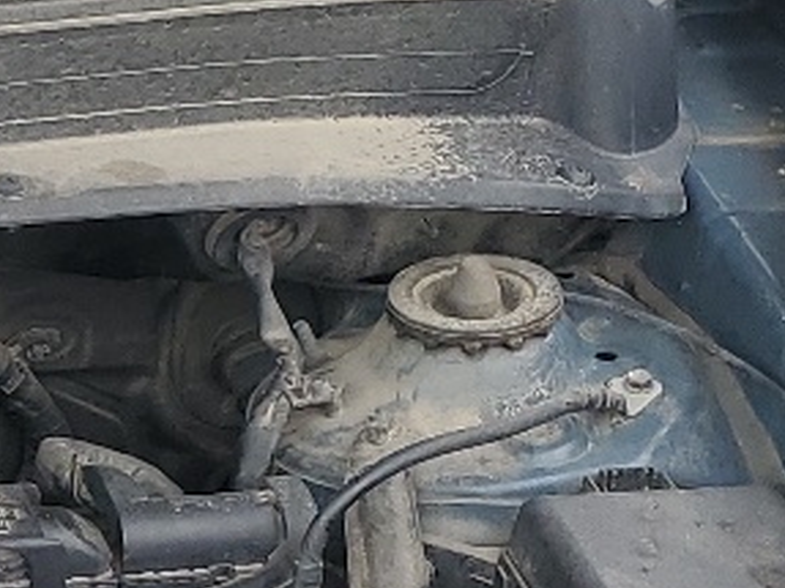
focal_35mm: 145
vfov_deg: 10.2
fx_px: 3287
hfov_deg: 12.2
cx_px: -736
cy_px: 386
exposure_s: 1/625
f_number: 1.5
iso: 50
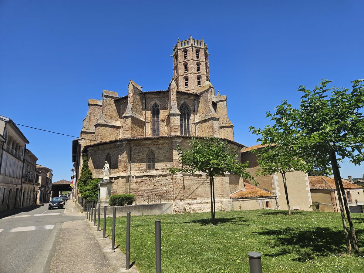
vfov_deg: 58.9
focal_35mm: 23
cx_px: 182
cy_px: 136
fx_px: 242
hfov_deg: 73.9
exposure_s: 1/2105
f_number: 1.8
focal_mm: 5.4
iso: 25
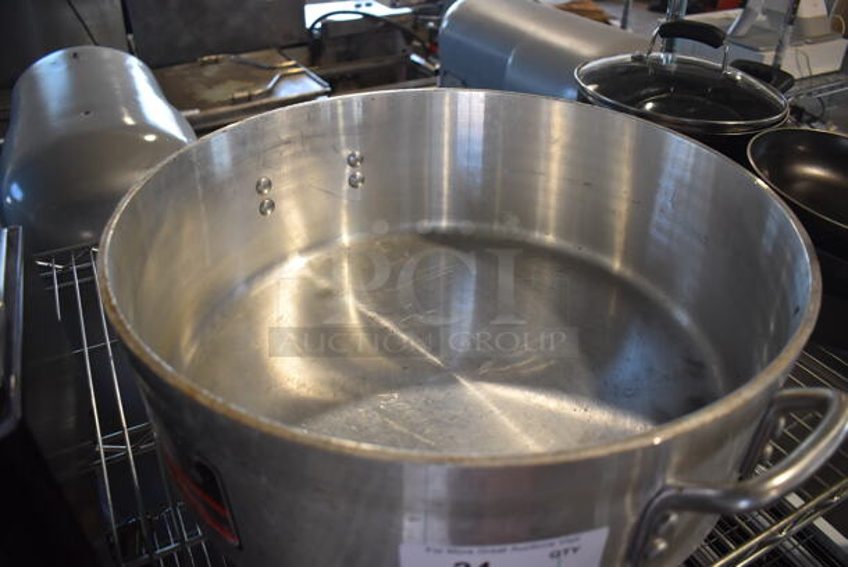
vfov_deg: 48.0
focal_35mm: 27
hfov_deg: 67.3
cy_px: 284
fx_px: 637
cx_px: 424
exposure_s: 1/200
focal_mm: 18
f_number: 3.5
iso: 800
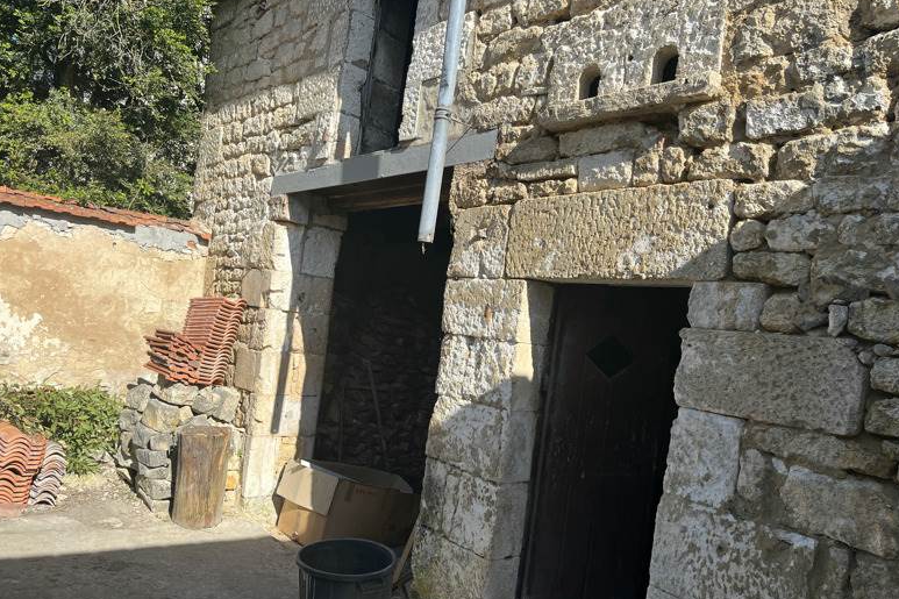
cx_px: 447
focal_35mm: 28
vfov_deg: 46.3
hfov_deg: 65.5
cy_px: 341
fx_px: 699
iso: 50
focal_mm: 5.1
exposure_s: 1/2410
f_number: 1.6
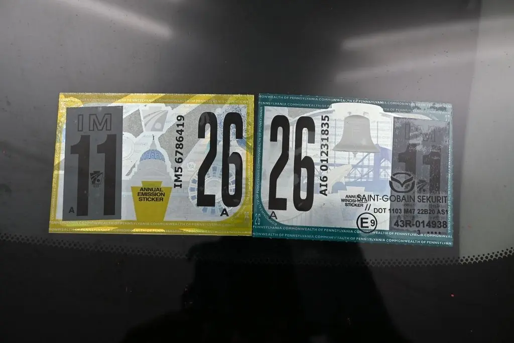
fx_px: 535
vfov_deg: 35.5
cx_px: 257
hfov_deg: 51.3
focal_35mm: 38
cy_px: 172
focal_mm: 25
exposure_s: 1/250
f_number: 5.6
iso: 180
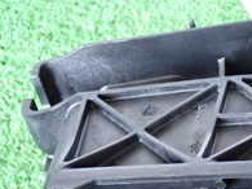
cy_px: 155
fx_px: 851
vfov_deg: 12.6
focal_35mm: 117
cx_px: 355
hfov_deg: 15.7
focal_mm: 6.83
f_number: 2.7
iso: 800
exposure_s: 1/40
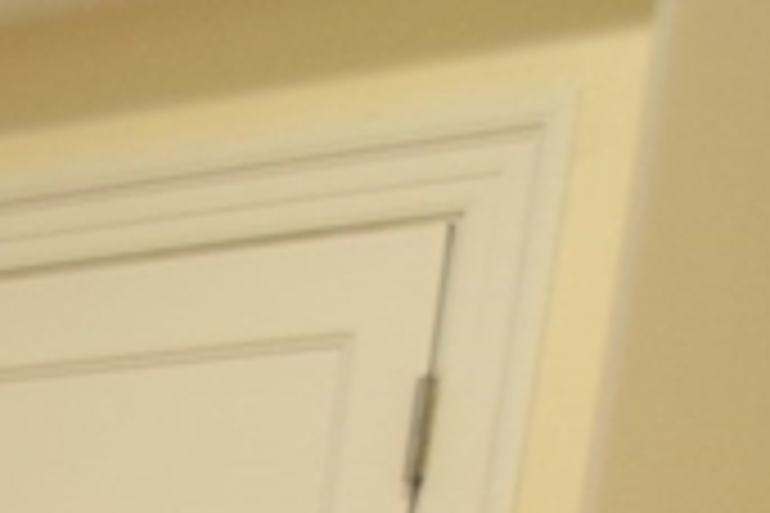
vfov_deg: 11.1
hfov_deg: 18.0
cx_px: -621
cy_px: 1433
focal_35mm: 90
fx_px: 1925
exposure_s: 1/60
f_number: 4
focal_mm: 10
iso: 800
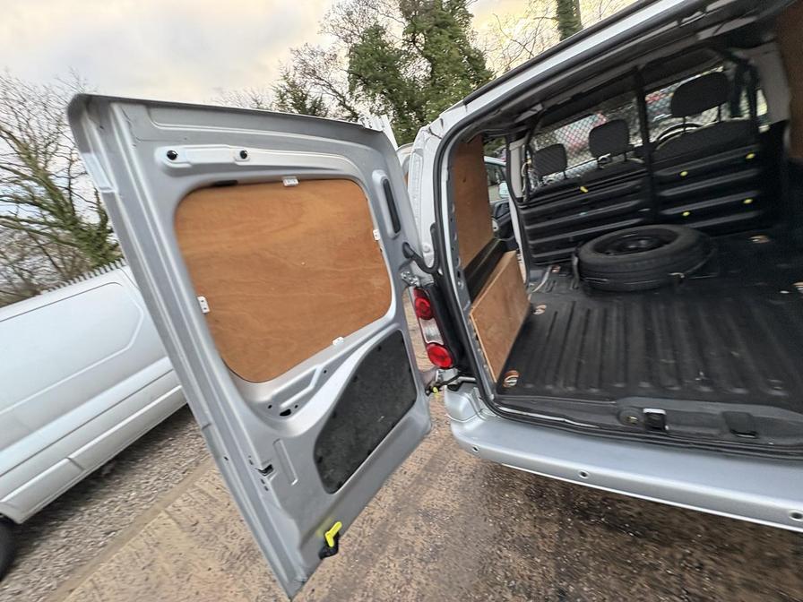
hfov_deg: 102.1
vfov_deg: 85.7
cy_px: 301
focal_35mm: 14
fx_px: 325
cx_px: 402
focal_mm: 2.22
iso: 160
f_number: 2.2
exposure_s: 1/99
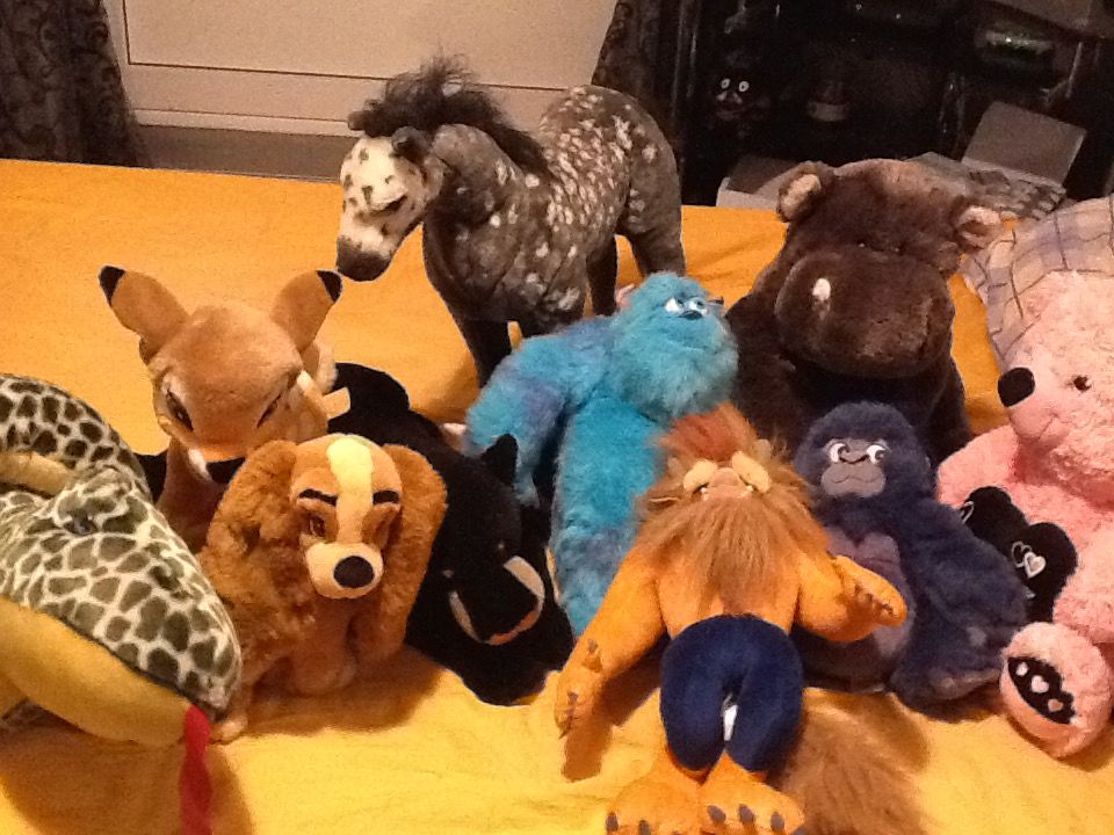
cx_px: 557
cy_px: 418
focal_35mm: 44
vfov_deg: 32.9
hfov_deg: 42.9
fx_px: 1416
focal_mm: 2.03
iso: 500
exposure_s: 1/15
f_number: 2.4
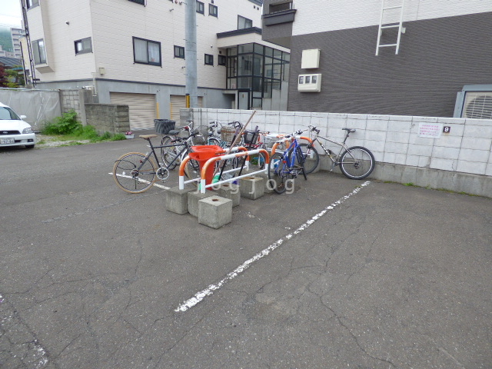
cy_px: 184
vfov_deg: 66.0
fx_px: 284
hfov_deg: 81.7
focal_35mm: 20
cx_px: 246
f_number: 2.8
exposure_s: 1/400
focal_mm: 3.58
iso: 100
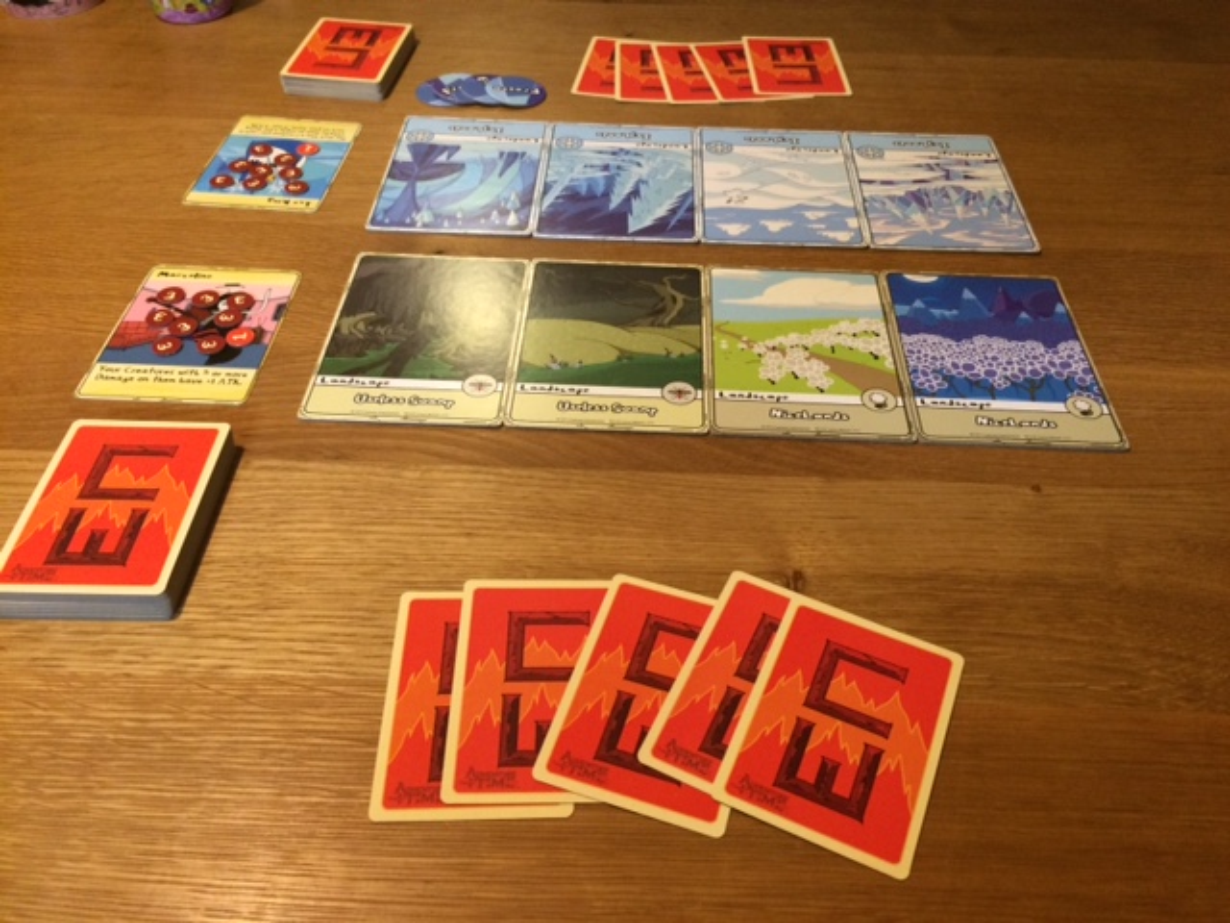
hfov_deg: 61.7
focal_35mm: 29
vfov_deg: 48.2
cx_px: 615
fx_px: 1030
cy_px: 462
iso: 160
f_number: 2.2
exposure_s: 1/30
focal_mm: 4.15
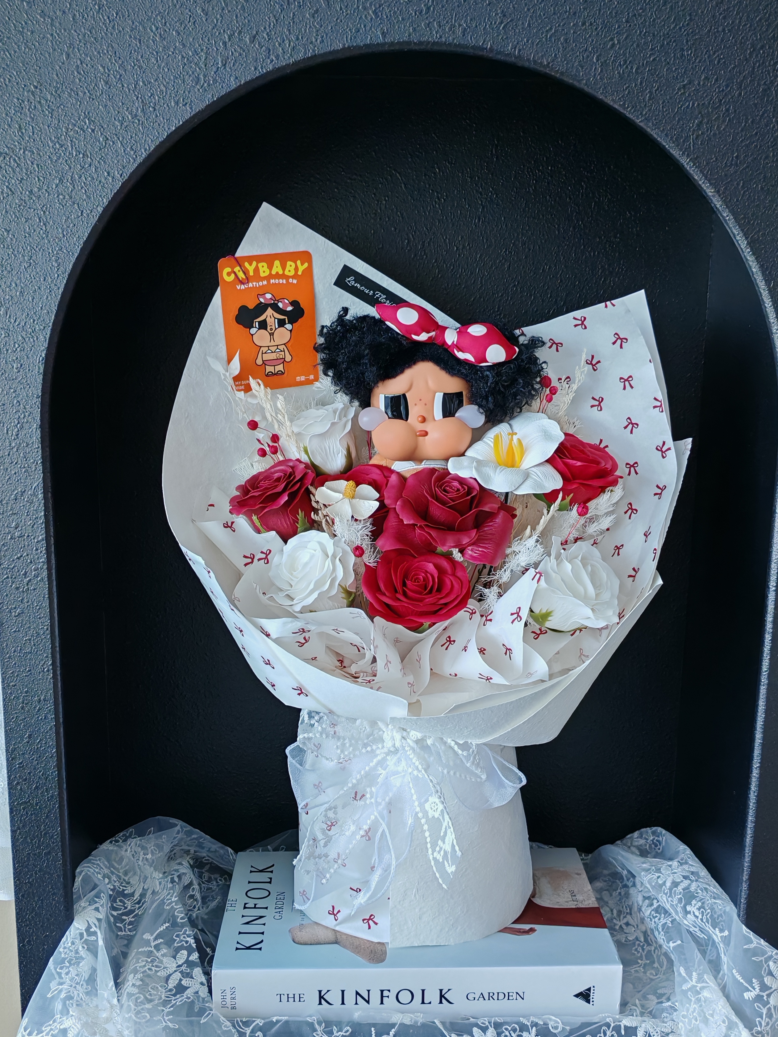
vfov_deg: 47.6
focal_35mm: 39
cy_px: 611
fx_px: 1169
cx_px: 392
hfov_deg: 36.8
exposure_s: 1/100
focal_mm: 5.52
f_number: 1.95
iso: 100
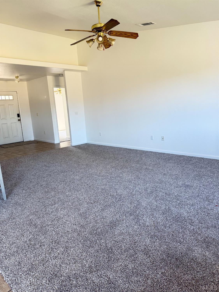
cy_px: 146
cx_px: 110
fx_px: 202
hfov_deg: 56.8
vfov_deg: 71.6
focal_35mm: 24
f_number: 1.78
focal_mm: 6.76
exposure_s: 1/60
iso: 250
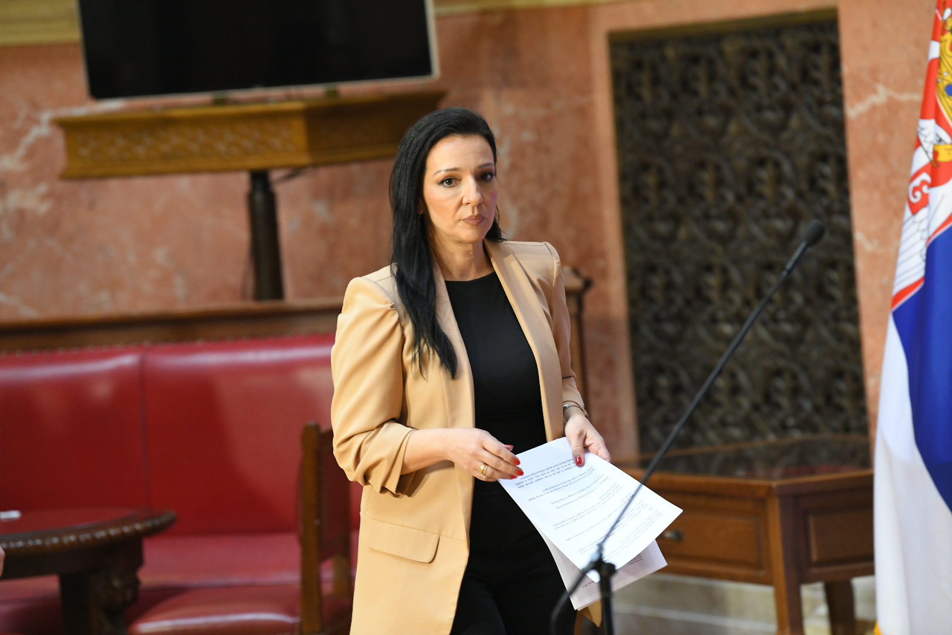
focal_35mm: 180
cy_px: 318
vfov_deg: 7.6
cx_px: 476
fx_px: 4760
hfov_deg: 11.4
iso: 3200
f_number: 4
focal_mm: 180
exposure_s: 1/200
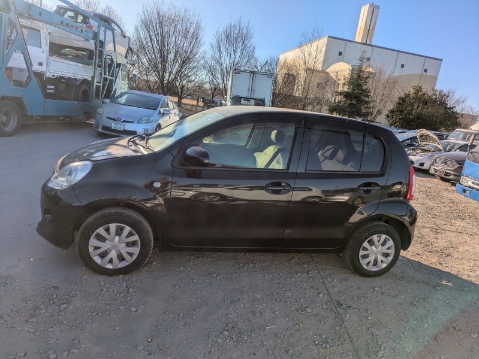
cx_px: 240
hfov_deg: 69.4
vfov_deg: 54.9
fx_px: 346
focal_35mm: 25
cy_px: 180
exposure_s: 1/1692
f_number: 1.89
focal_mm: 5.43
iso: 44
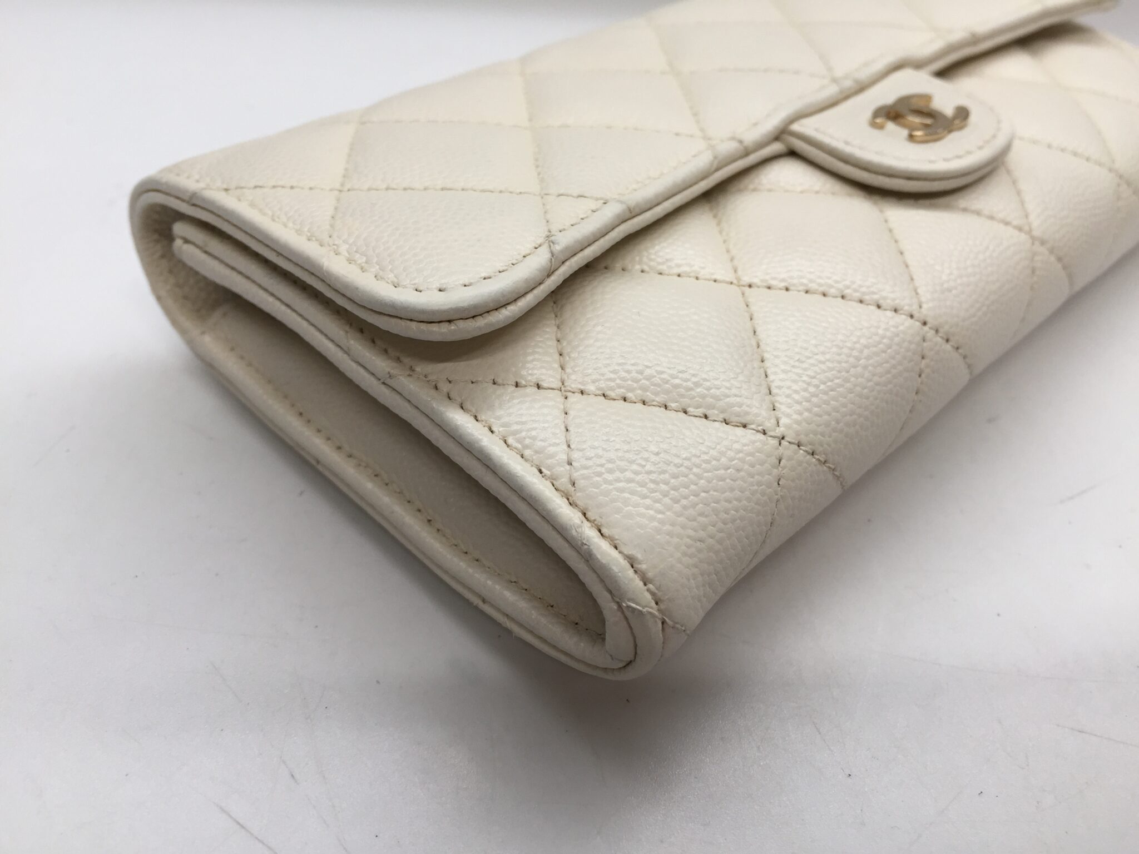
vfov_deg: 48.2
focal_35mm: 29
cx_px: 570
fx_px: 954
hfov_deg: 61.7
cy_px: 427
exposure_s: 1/60
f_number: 2.2
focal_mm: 4.15
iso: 40
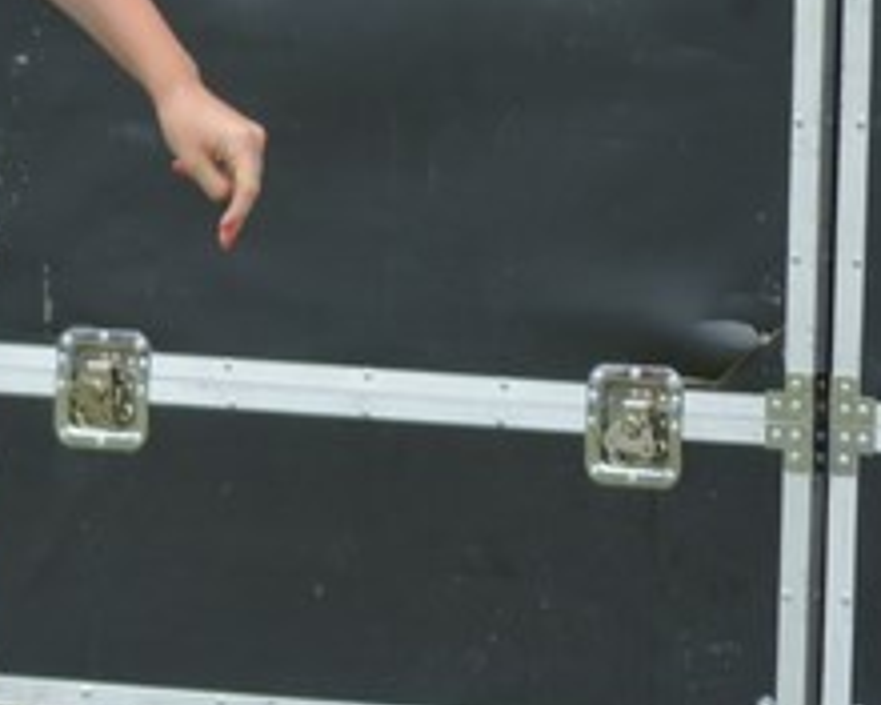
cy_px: -52
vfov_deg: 2.2
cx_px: -493
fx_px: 18304
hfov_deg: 2.8
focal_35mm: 702
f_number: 5.6
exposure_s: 1/800
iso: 200
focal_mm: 122
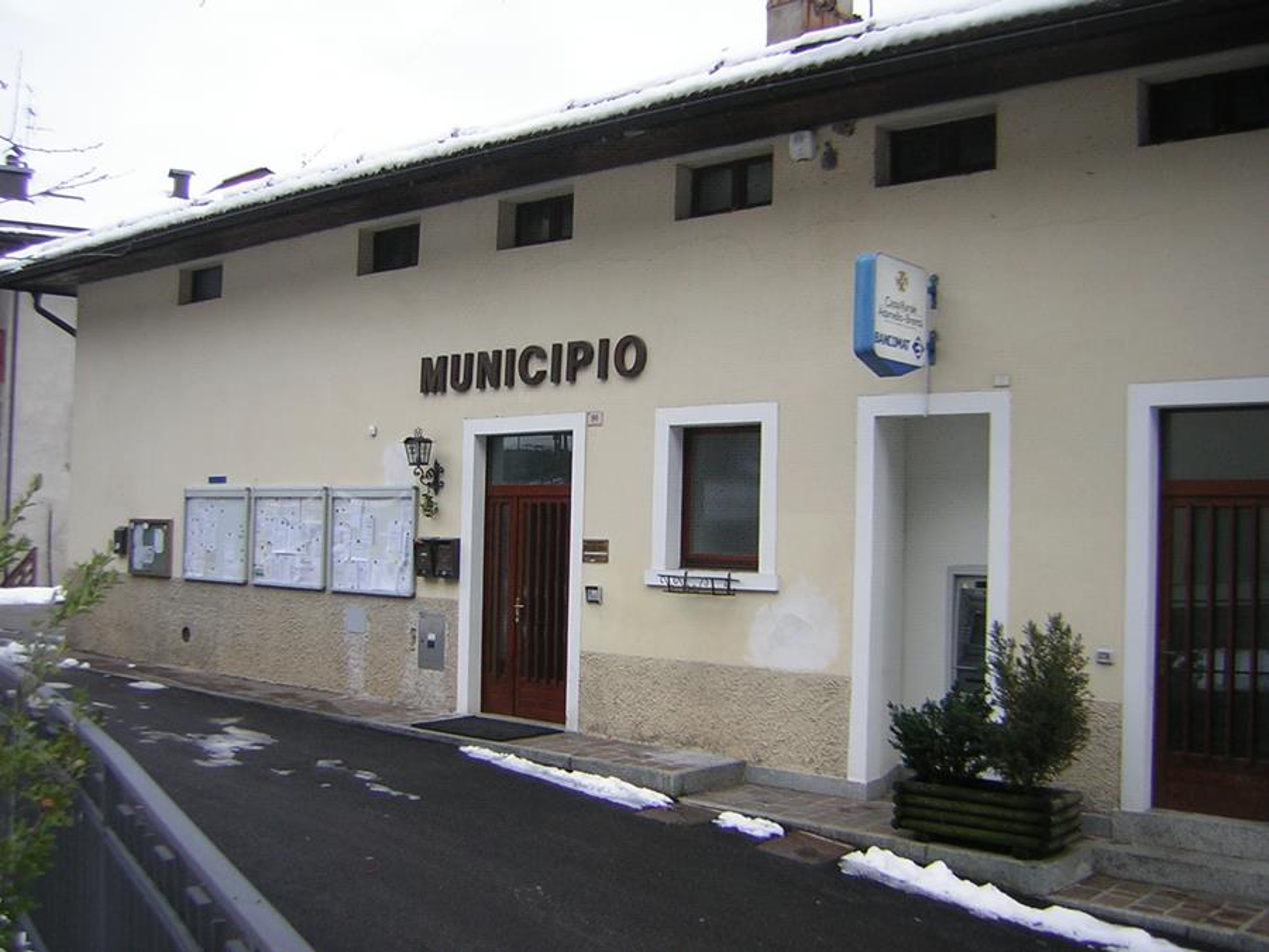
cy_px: 476
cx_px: 634
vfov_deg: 39.7
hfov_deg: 51.4
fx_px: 1320
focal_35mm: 36
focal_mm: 4.7
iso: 50
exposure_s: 1/110
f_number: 2.6
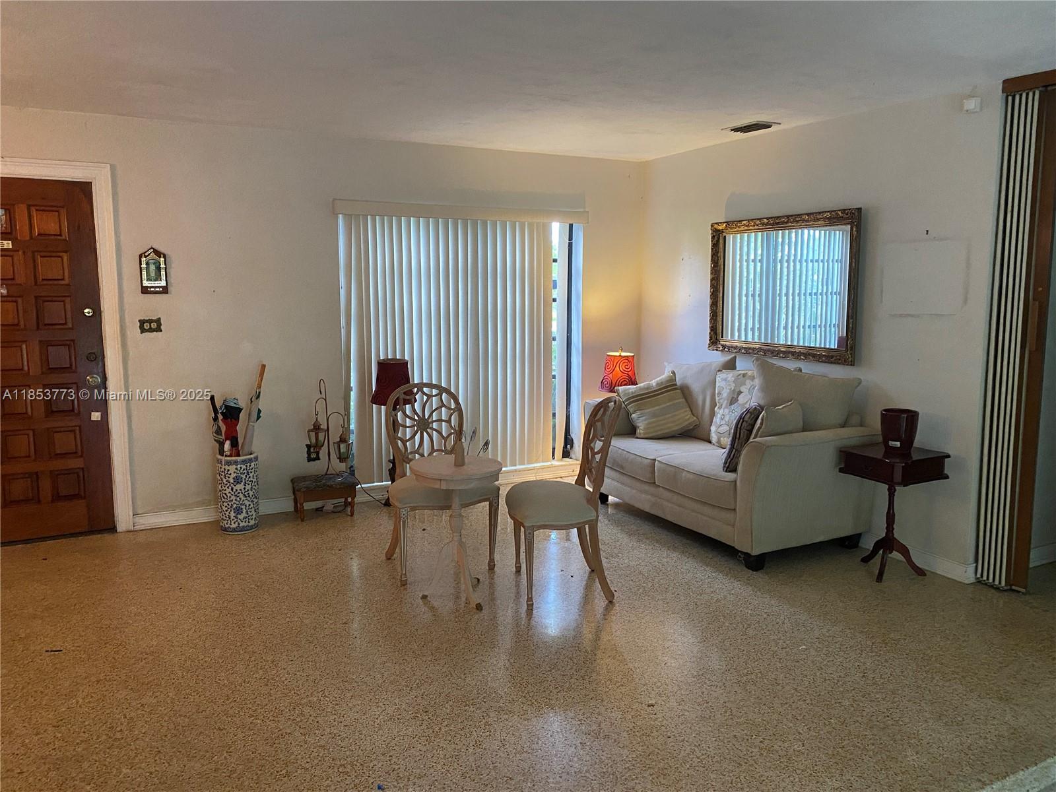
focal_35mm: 26
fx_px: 793
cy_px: 396
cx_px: 528
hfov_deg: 67.3
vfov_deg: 53.1
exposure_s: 1/60
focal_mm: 4.25
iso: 400
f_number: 1.8
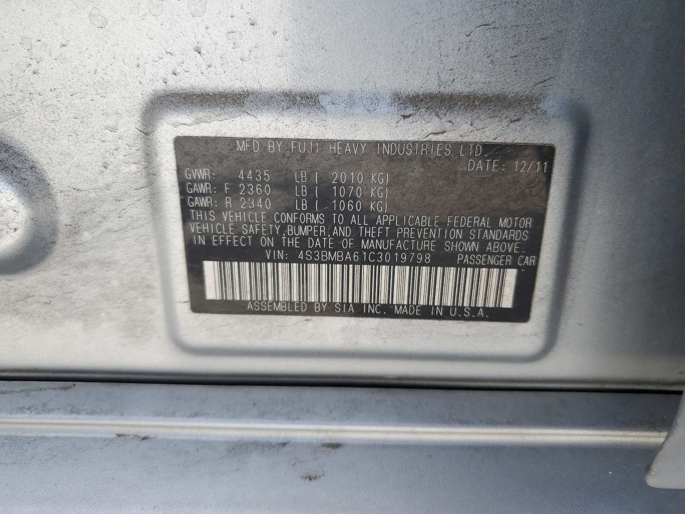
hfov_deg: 67.3
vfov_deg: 53.1
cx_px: 342
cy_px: 257
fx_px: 515
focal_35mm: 26
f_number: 1.5
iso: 50
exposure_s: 1/714
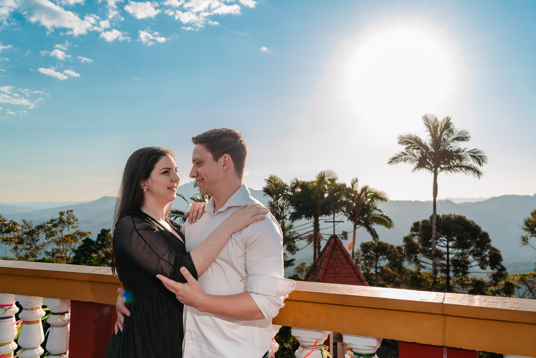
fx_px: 432
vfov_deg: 45.0
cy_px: 179
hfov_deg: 63.7
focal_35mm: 29
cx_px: 268
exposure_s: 1/250
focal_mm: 29
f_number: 6.3
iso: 50
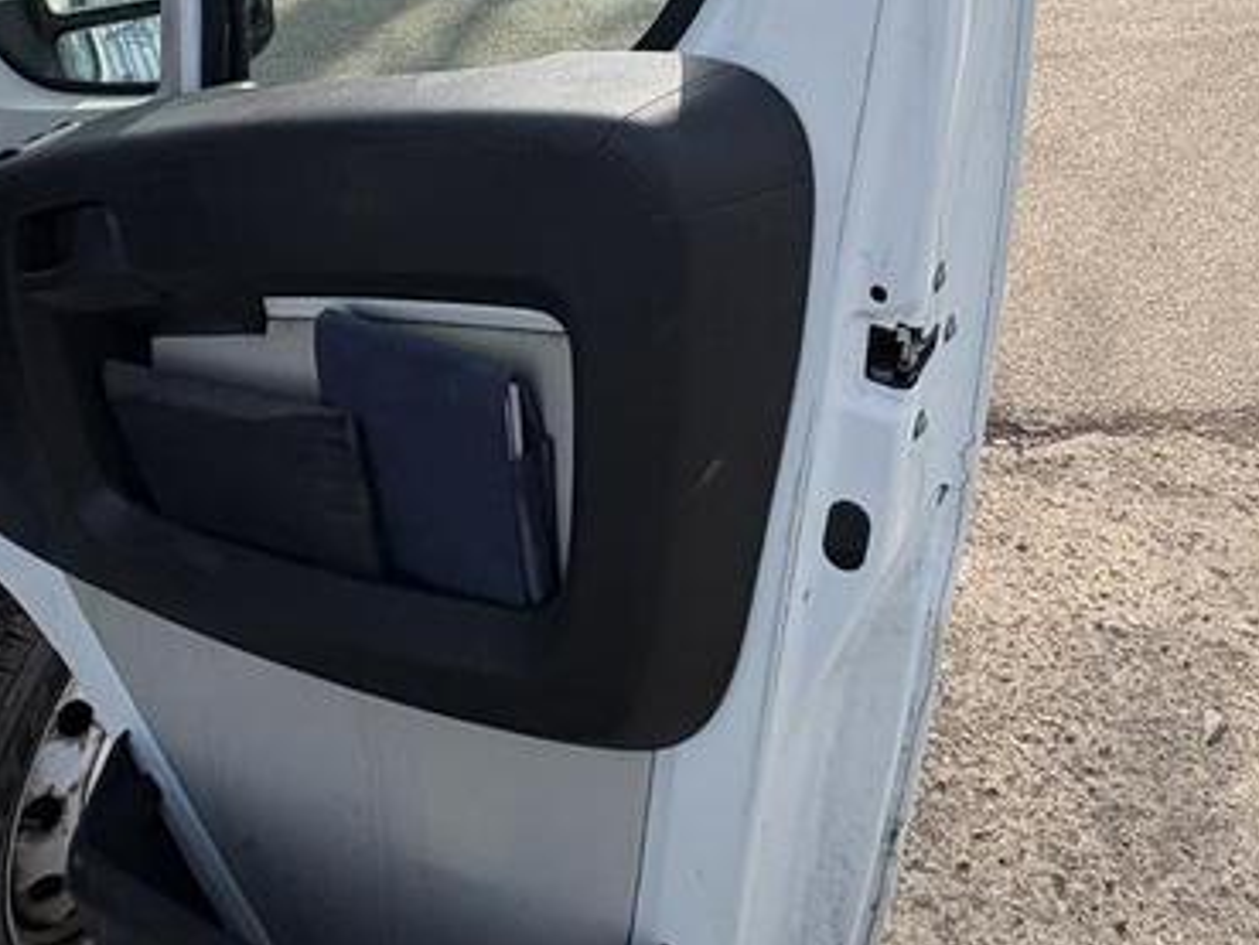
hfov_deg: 53.7
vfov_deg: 36.8
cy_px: -31
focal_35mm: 34
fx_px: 1237
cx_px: 734
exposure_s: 1/849
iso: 40
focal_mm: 2.22
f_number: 2.2
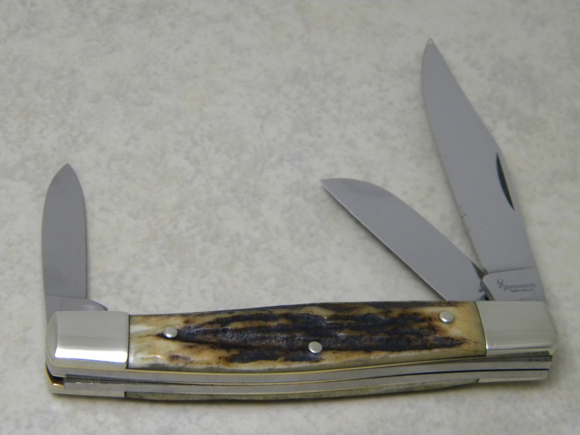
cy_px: 218
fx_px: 1759
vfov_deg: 14.1
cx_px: 290
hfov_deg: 18.7
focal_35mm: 105
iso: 400
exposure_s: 1/19.2
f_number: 4.7
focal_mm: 19
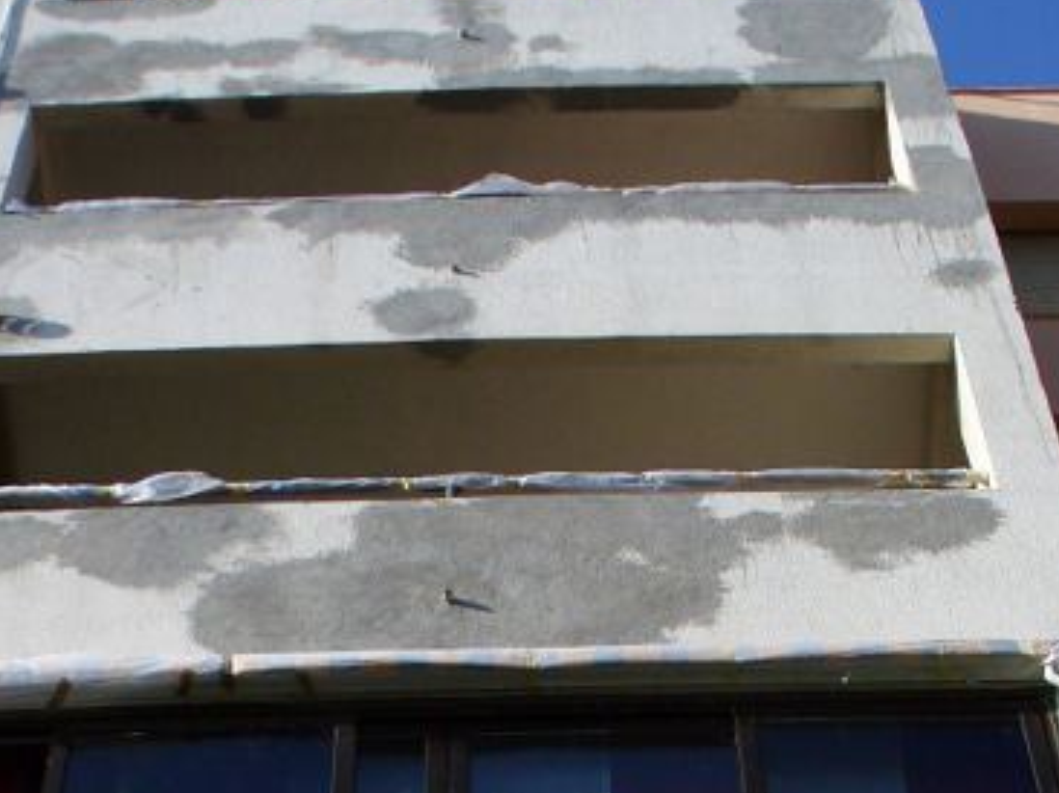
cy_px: 984
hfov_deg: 21.5
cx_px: 415
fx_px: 2782
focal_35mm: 91
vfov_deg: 15.5
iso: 80
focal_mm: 6.1
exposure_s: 1/400
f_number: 5.6
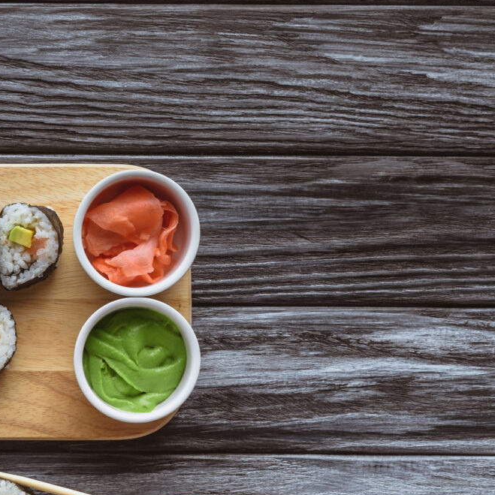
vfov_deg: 17.5
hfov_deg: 17.2
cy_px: 382
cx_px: -5
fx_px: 1602
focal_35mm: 99
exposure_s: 1/160
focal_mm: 50
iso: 250
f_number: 9
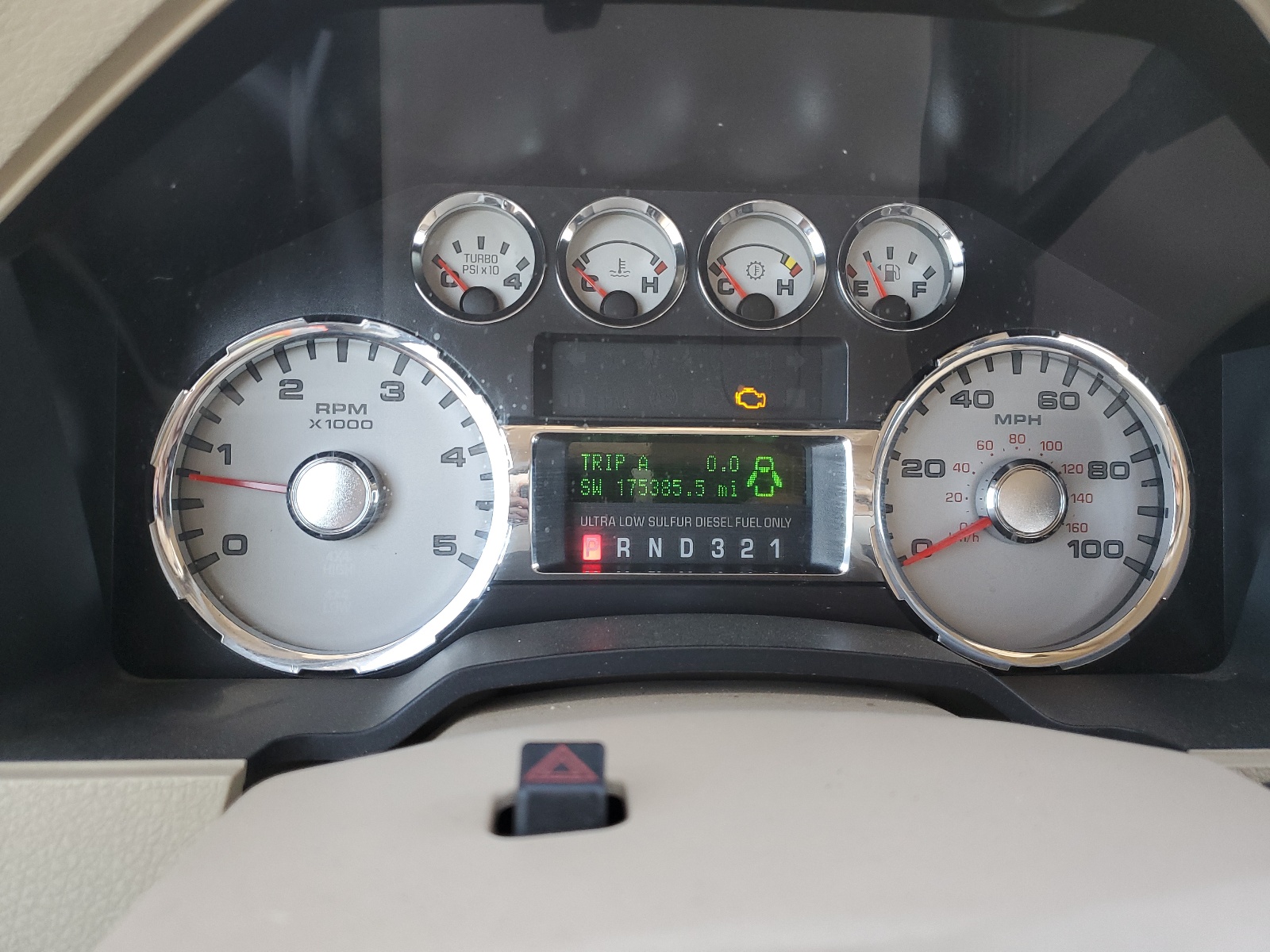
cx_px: 635
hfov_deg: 67.3
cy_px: 476
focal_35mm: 26
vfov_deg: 53.1
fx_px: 954
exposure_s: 1/120
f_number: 1.5
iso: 91
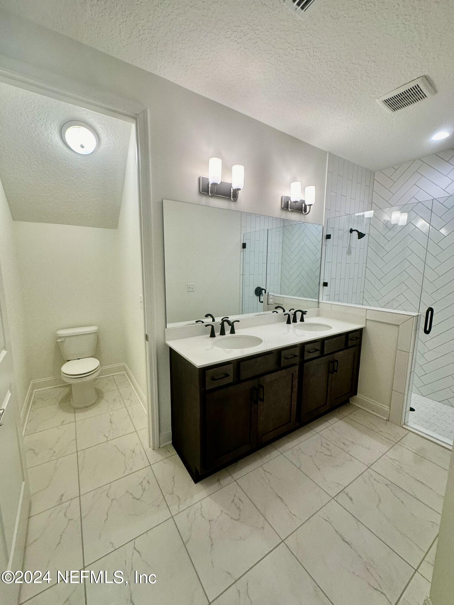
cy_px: 302
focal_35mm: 14
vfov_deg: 102.1
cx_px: 227
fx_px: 245
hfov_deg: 85.7
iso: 125
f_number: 2.2
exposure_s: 1/120
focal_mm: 2.22
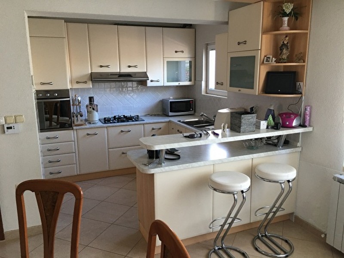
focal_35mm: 29
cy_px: 129
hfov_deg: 61.7
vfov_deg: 48.2
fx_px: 288
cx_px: 172
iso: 50
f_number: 2.2
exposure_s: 1/17
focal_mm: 4.15
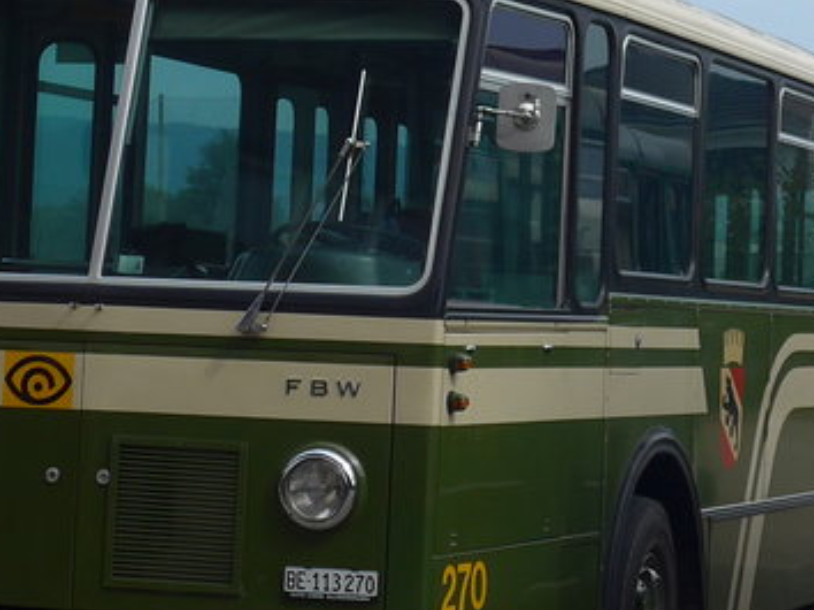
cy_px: 97
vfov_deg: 10.6
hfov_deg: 14.0
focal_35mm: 139
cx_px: 793
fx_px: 3266
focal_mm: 8.4
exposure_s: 1/1600
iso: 80
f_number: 2.8
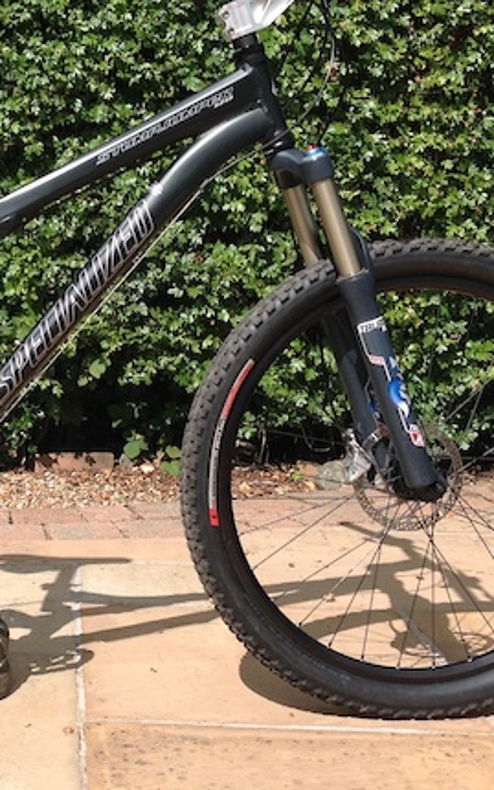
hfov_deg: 18.5
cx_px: 15
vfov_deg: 29.8
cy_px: 353
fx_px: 1485
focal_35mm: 69
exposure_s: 1/1592
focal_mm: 4.28
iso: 50
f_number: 2.4
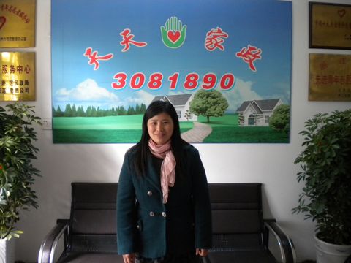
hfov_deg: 52.6
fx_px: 355
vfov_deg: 40.7
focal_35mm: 35
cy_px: 132
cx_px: 176
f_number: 3.1
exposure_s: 1/28.6
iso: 400
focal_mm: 6.3
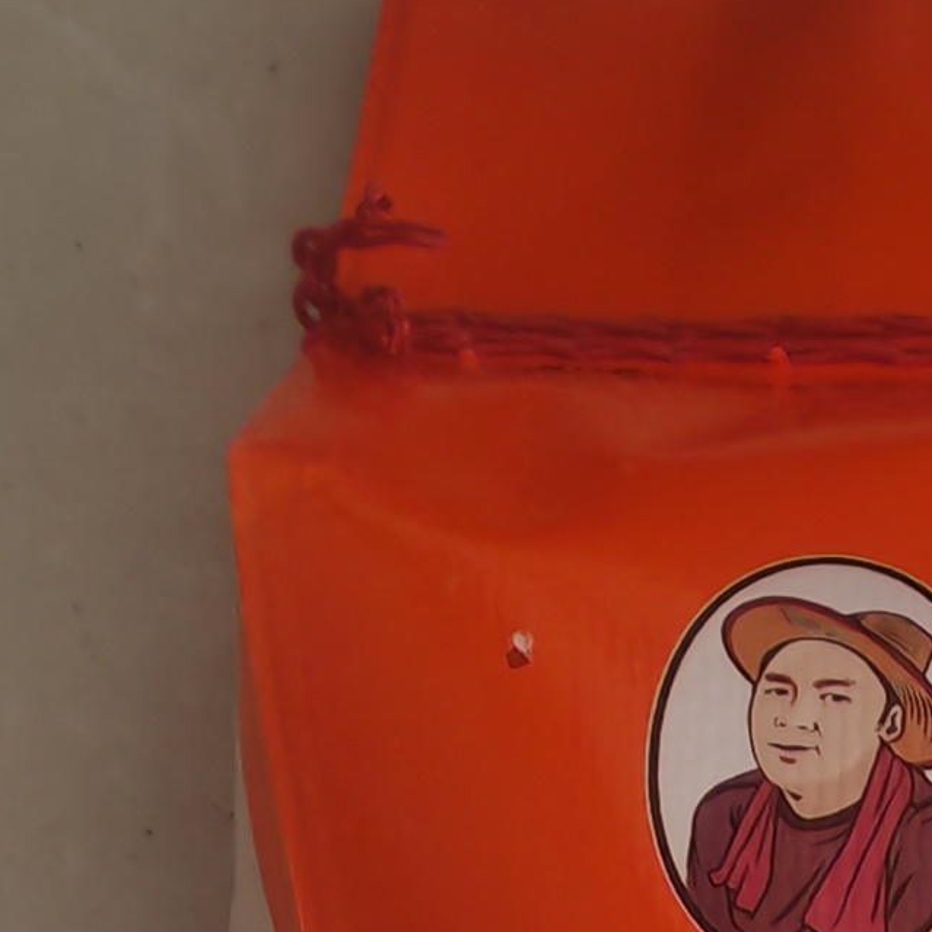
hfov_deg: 10.8
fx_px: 4661
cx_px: 1584
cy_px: 2452
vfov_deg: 9.7
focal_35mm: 153
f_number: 1.9
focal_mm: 5.52
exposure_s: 1/100
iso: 160
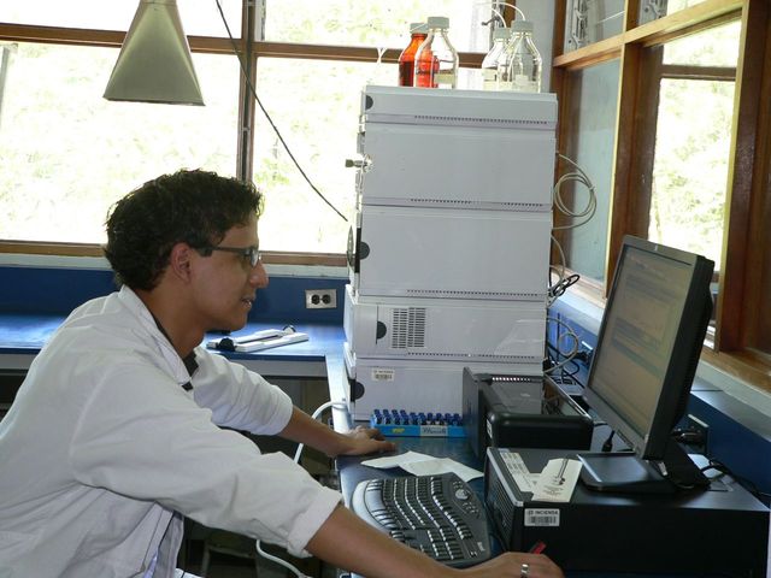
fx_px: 1158
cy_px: 289
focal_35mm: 52
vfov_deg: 28.0
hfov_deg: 36.8
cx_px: 386
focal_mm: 8.7
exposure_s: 1/15
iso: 80
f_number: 2.8
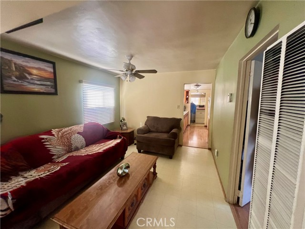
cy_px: 114
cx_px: 152
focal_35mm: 13
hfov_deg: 106.2
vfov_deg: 89.9
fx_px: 115
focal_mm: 1.57
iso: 320
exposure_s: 1/60
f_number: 1.8
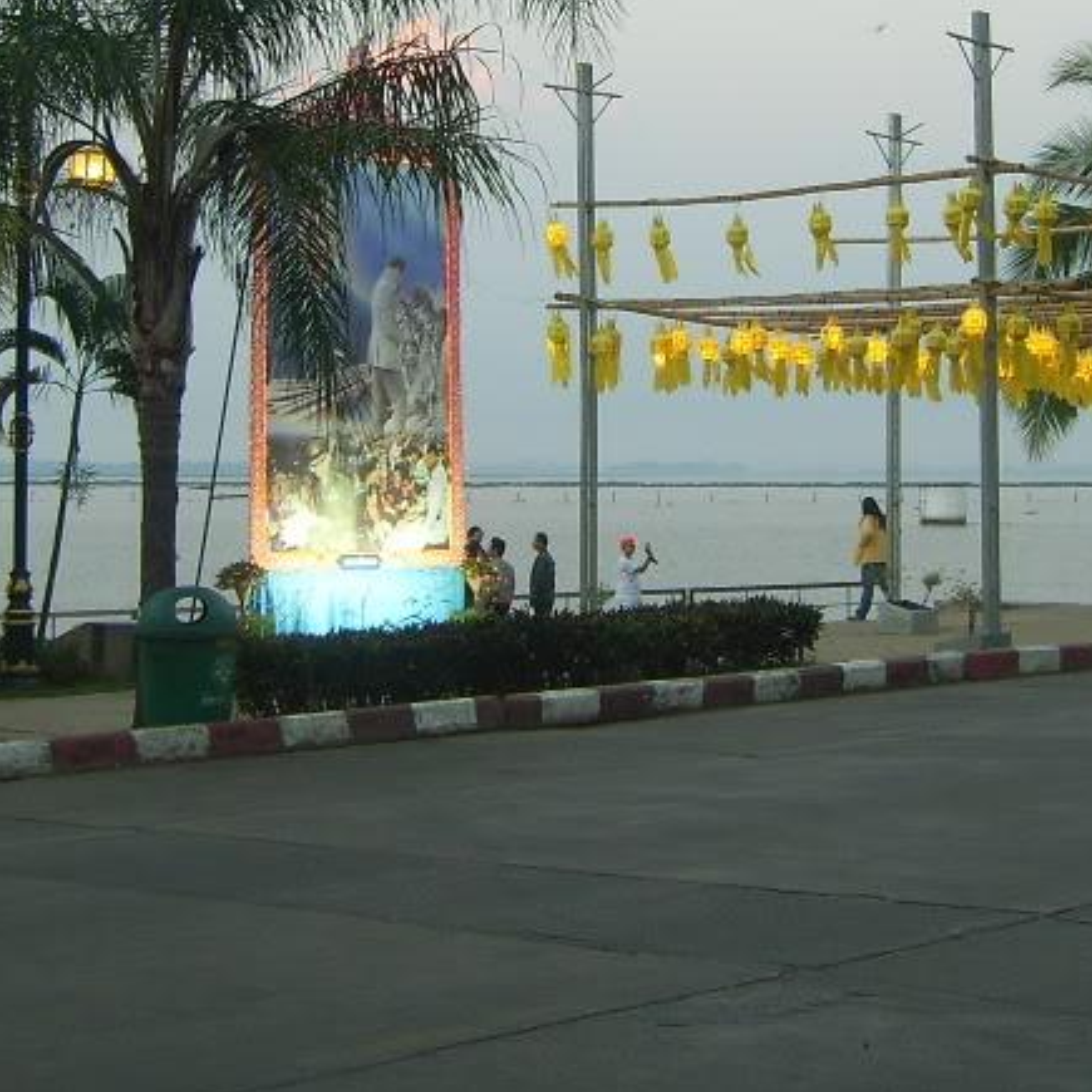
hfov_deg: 21.9
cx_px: 638
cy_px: 261
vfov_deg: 21.7
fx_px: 2820
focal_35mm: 79
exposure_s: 1/40
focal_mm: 7.8
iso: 50
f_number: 2.8
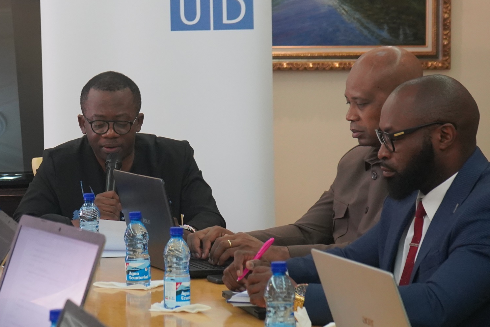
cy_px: 95
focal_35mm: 123
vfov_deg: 11.1
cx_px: 85
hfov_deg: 16.5
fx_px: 1674
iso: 4000
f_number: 5.6
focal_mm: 61
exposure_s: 1/160
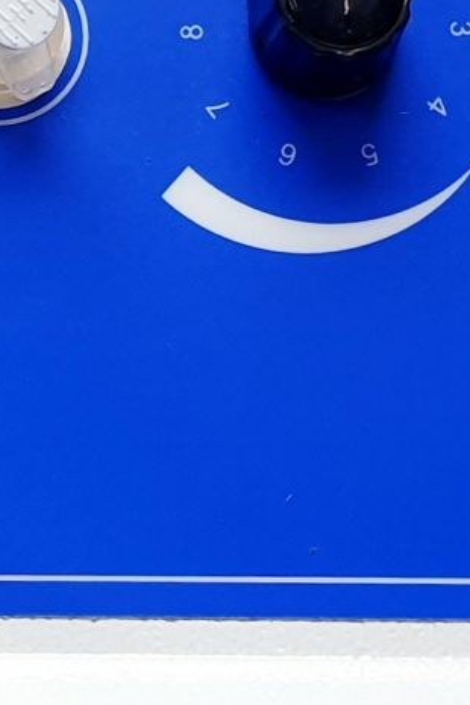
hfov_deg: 9.0
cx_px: -224
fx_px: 2918
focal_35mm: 149
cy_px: 350
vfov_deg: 13.8
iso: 64
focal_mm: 4.3
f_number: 2.4
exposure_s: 1/100
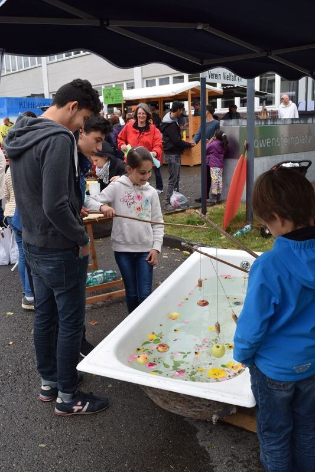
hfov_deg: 38.3
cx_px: 158
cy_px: 236
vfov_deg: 55.1
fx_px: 453
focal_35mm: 34
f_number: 8
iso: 360
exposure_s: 1/250
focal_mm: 23
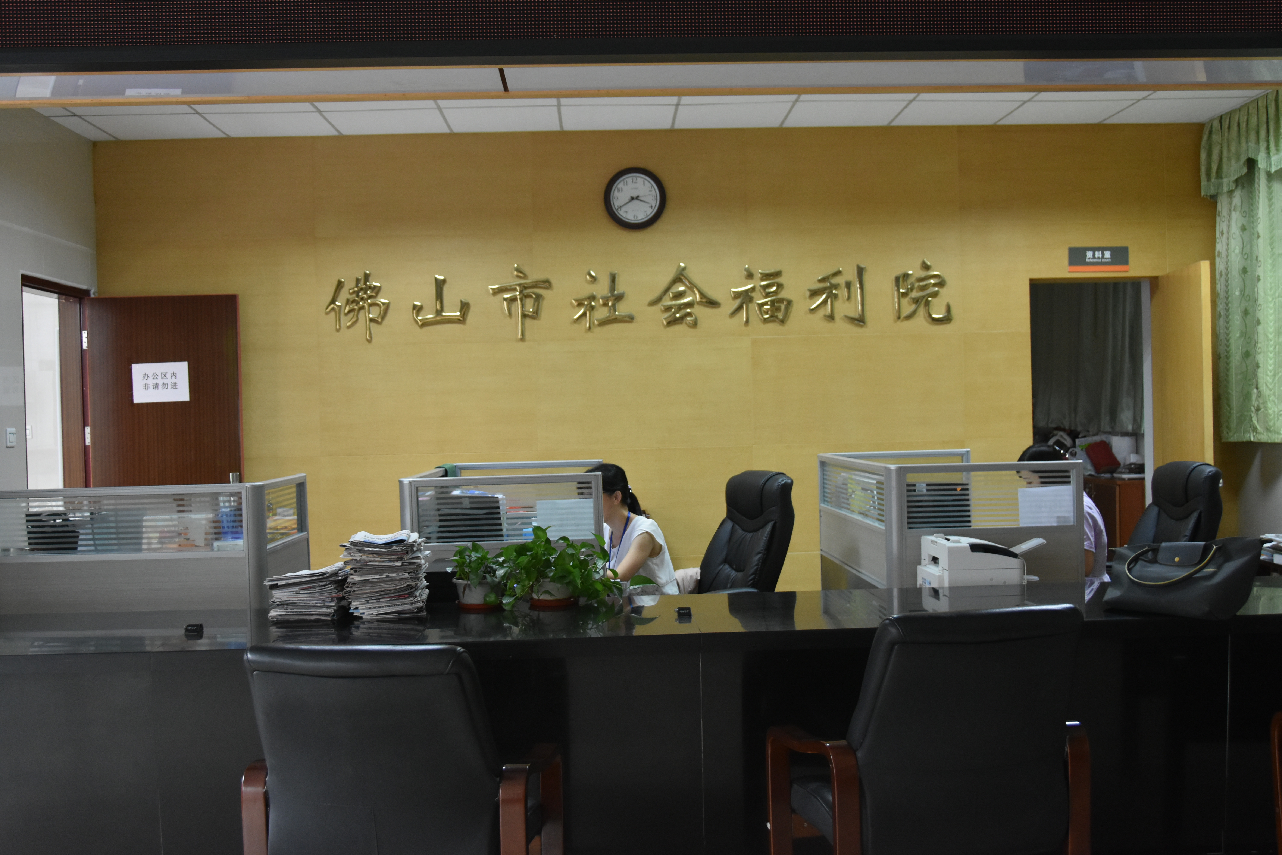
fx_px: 1282
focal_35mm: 36
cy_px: 428
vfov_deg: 36.9
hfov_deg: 53.1
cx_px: 641
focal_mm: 24
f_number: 4
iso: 1800
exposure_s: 1/60
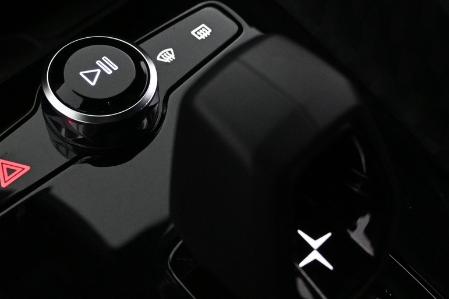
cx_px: 200
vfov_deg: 21.2
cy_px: 257
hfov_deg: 31.9
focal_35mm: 63
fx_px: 786
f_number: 3.8
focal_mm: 20
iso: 3200
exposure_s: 1/125
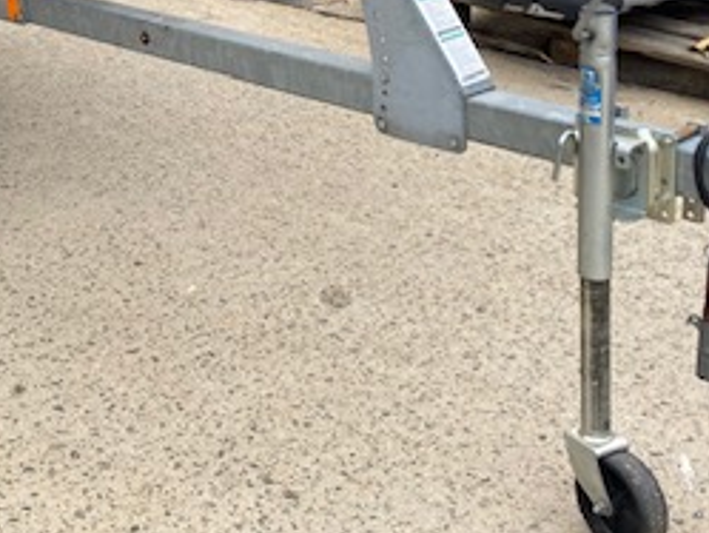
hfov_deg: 26.3
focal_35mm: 72
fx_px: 1475
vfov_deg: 19.7
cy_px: -37
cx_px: 100
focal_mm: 3.99
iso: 20
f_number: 1.8
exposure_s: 1/132
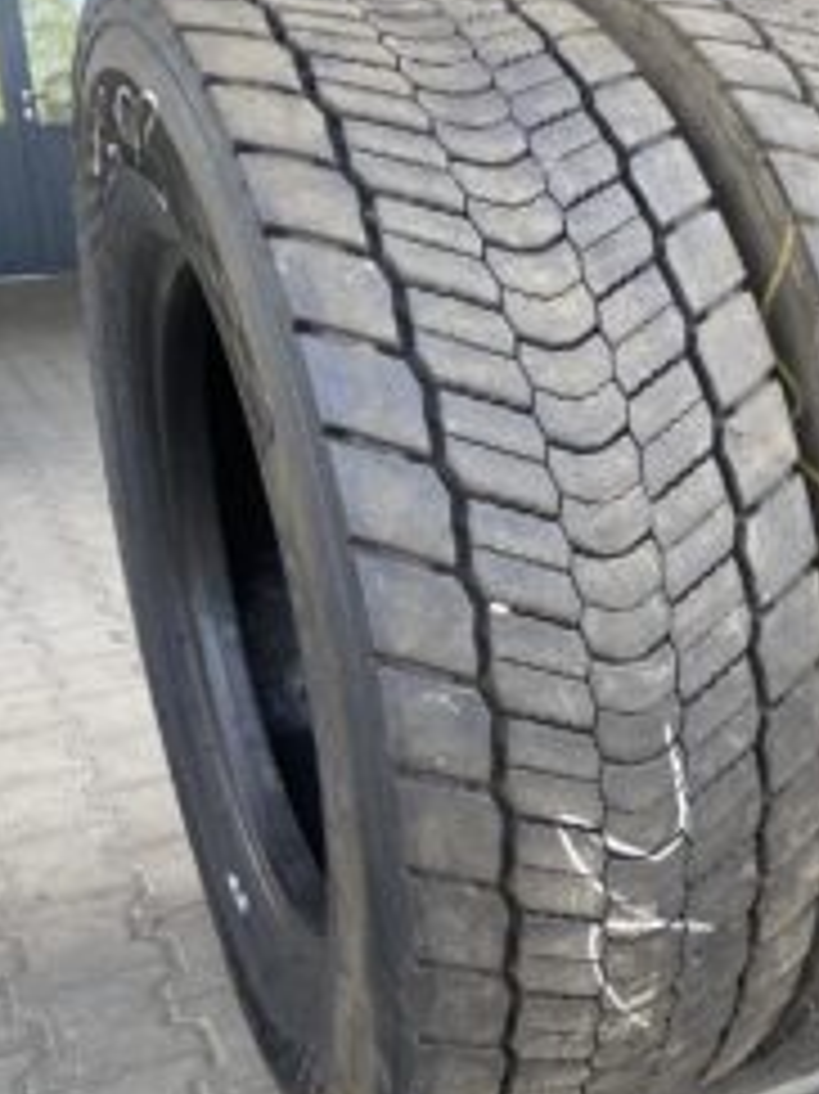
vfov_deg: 41.2
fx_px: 1452
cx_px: 810
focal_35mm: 46
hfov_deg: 29.5
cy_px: 583
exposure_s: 1/141
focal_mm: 4.25
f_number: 1.8
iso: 32
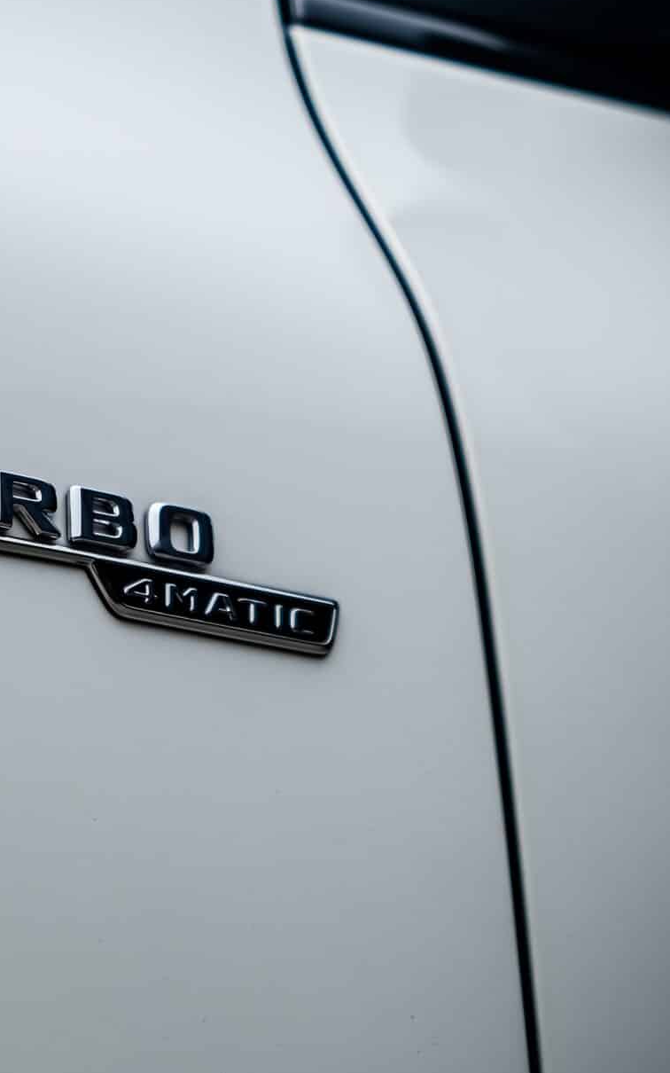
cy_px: 384
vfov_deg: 11.7
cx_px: 160
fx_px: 5231
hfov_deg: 7.3
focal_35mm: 179
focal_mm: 55
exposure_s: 1/250
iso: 200
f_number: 4.5
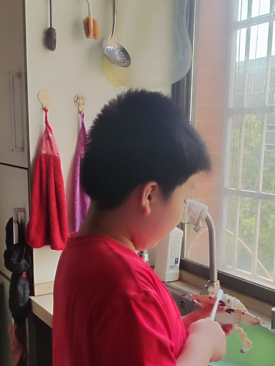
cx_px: 162
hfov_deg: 32.1
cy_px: 253
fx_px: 477
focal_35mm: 45
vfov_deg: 41.4
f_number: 1.79
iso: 105
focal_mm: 4.71
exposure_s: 1/100
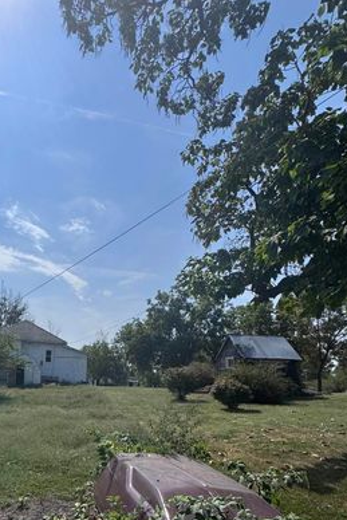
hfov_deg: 47.0
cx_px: 44
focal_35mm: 25
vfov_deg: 67.6
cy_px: 380
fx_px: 361
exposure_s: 1/4132
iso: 32
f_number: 2.2
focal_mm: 2.22
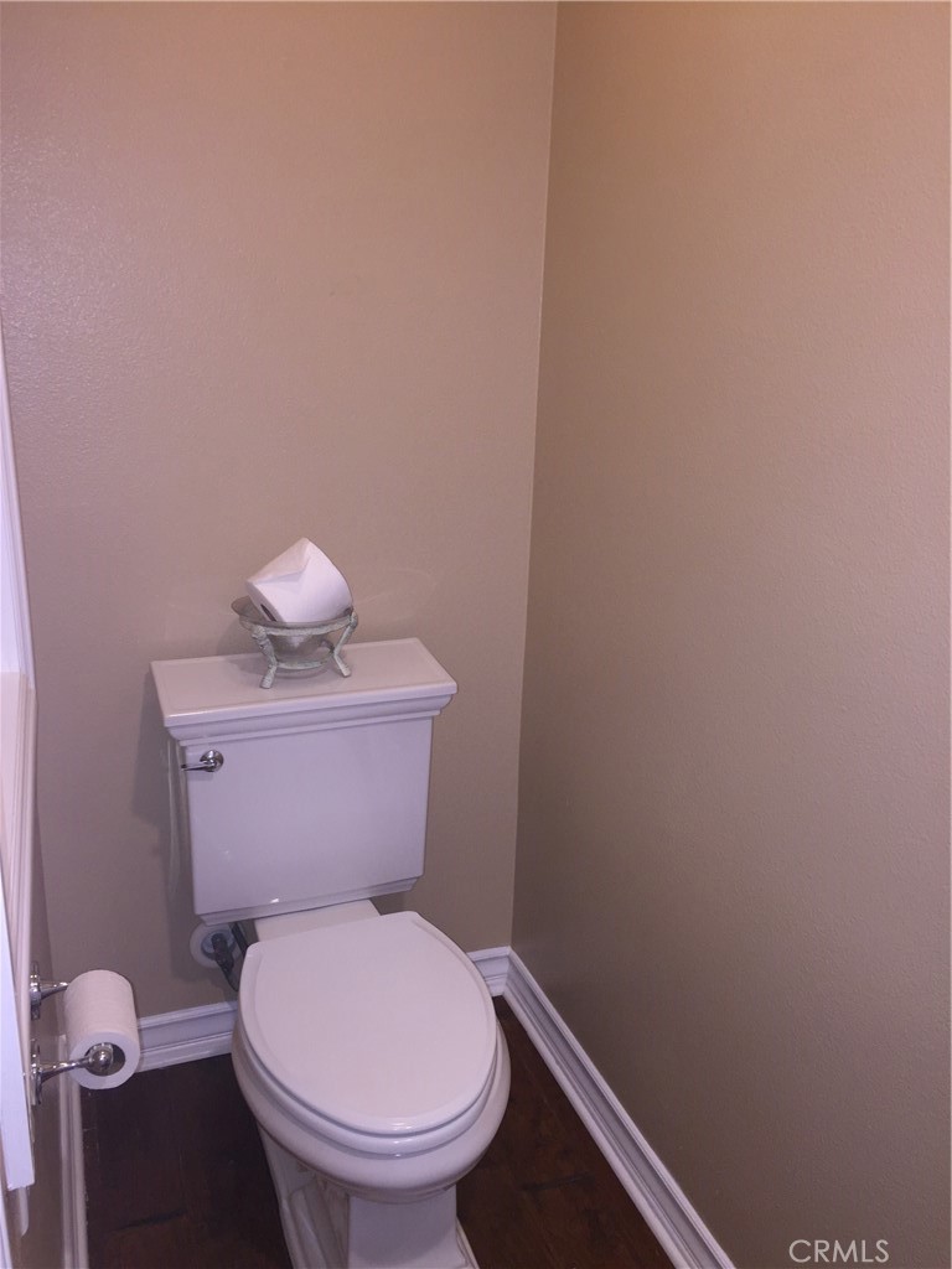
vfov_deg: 61.7
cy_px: 634
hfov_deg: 48.2
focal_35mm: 29
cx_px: 476
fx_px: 1063
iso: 32
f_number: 2.2
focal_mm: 4.15
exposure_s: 1/30
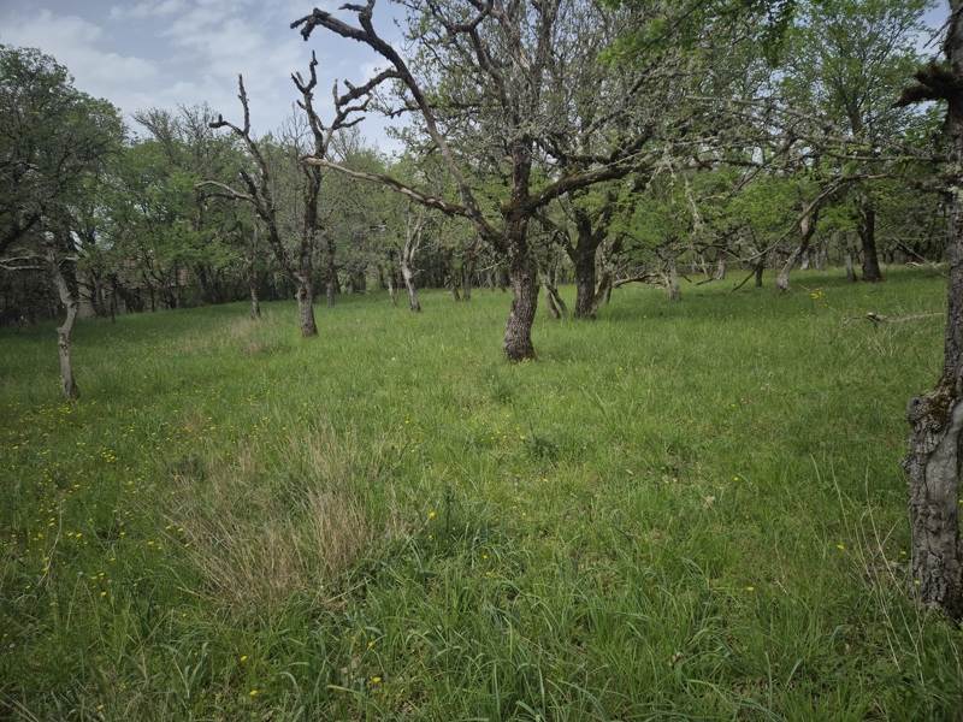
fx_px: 640
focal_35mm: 23
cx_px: 482
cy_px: 361
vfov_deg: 58.9
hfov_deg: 73.9
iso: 25
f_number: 1.8
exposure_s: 1/812
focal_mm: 5.4
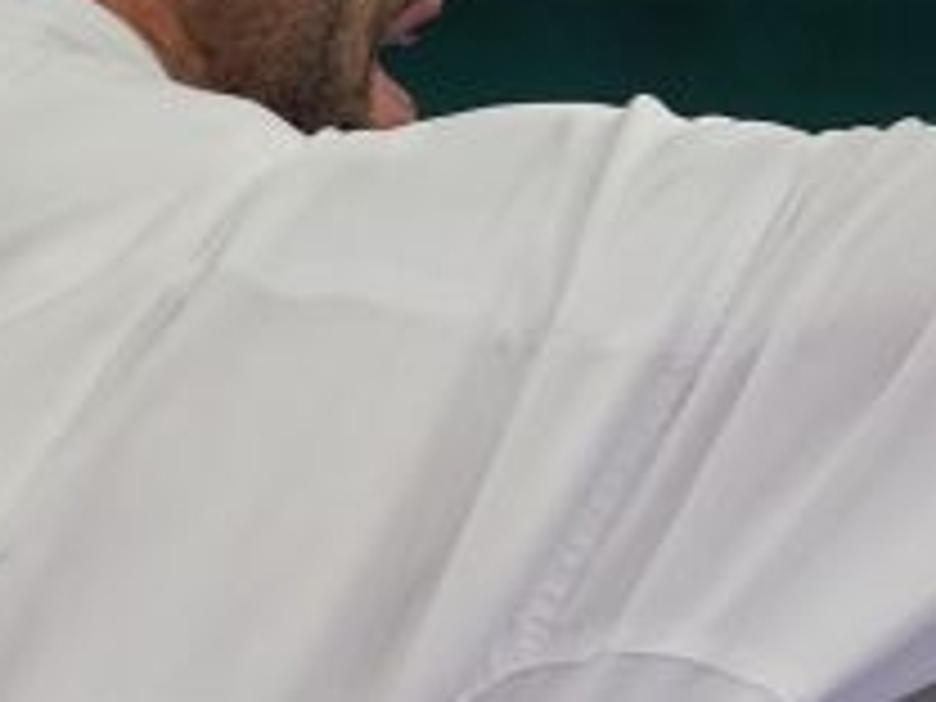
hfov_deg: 1.2
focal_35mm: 1595
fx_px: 43128
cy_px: 1048
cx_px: 675
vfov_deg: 0.9
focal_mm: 192
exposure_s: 1/1000
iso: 400
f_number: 2.8
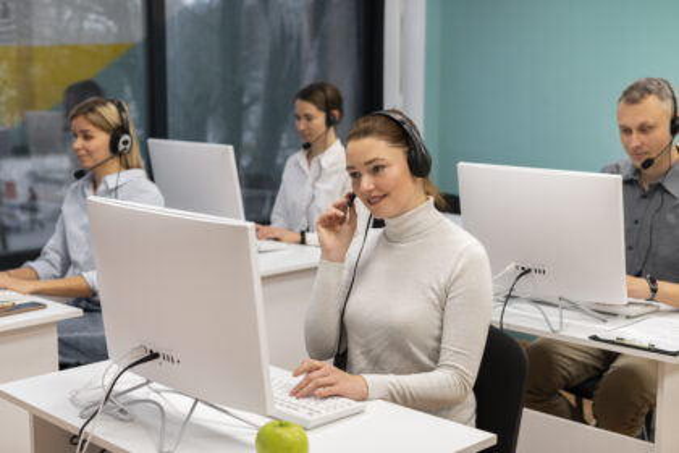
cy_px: 226
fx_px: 943
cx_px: 340
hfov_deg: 39.6
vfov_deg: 27.0
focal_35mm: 50
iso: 800
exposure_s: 1/250
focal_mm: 50
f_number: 3.2
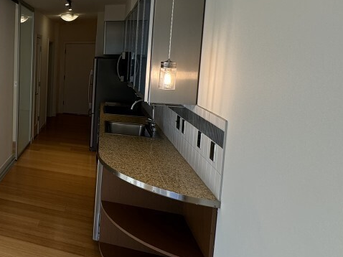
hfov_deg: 47.2
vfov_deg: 45.9
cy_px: 83
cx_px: -17
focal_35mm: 30
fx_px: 297
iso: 50
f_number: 2.2
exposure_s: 1/120
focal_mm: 2.22
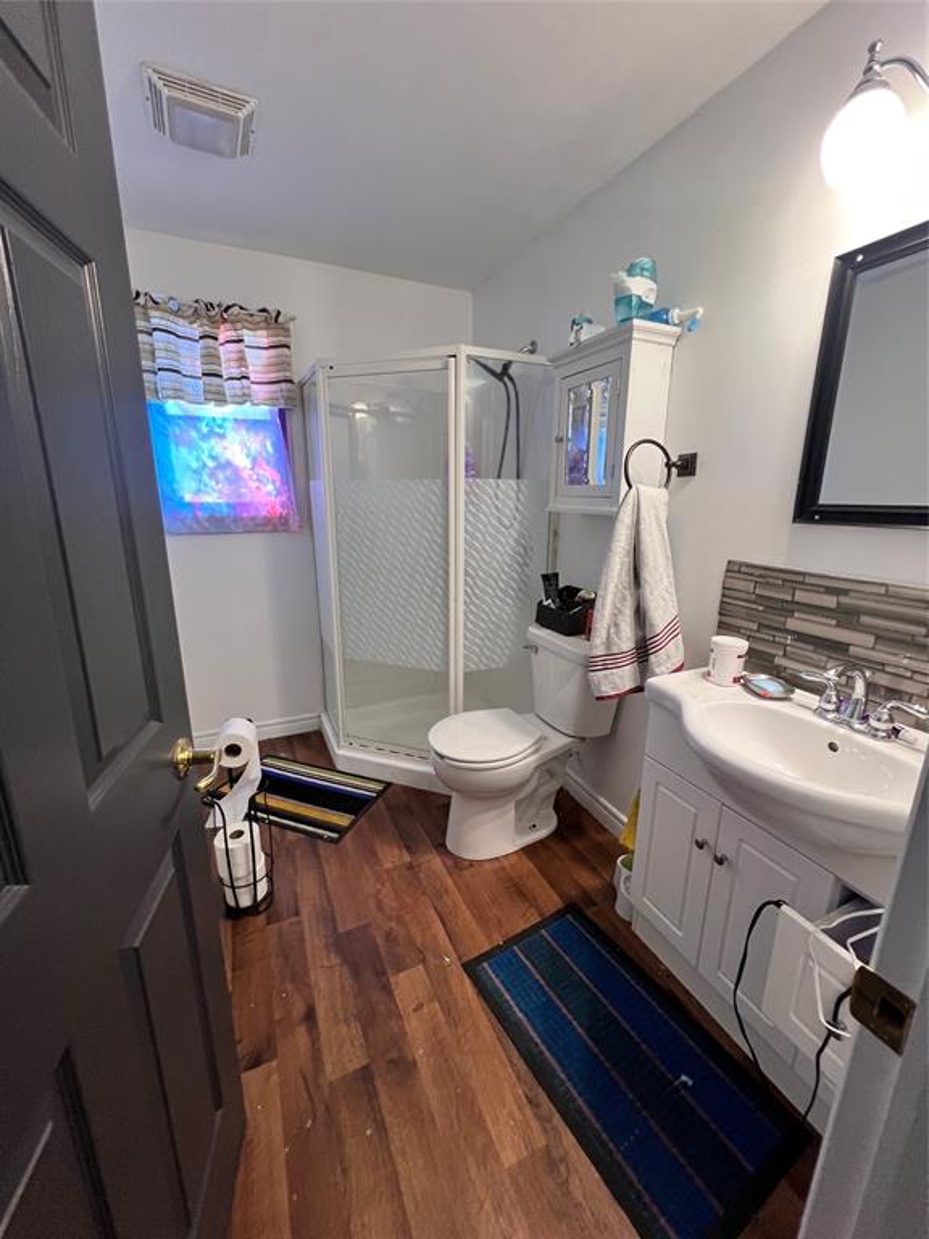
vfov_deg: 106.2
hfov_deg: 89.9
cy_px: 620
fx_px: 465
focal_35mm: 13
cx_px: 464
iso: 200
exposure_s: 1/60
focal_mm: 1.57
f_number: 1.8
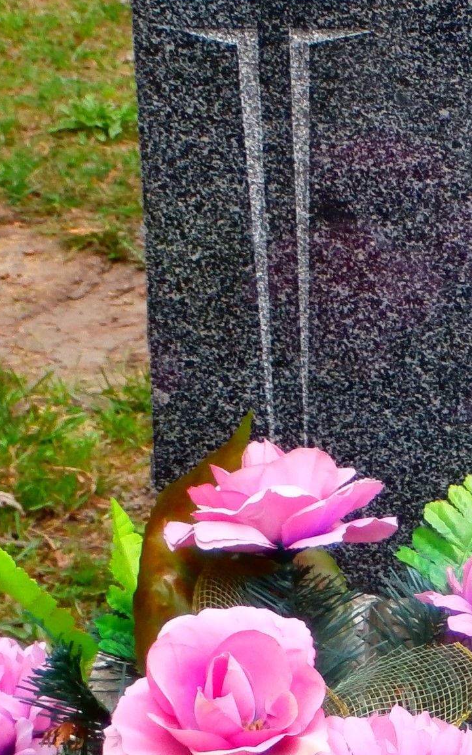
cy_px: 318
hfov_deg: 6.8
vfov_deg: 11.2
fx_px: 3850
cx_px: 859
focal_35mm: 187
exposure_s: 1/100
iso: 100
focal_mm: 12.1
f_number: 4.7
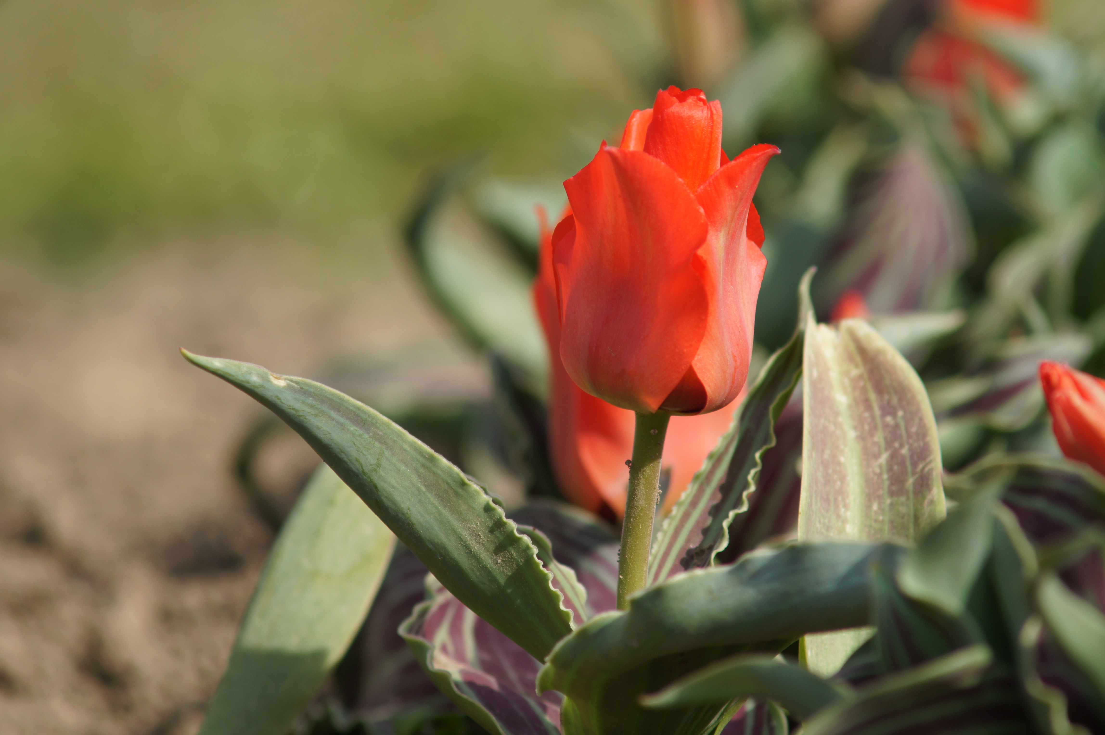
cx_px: 552
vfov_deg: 4.4
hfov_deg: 6.5
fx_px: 9663
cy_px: 368
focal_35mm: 315
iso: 200
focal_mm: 210
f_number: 5.6
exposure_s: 1/640
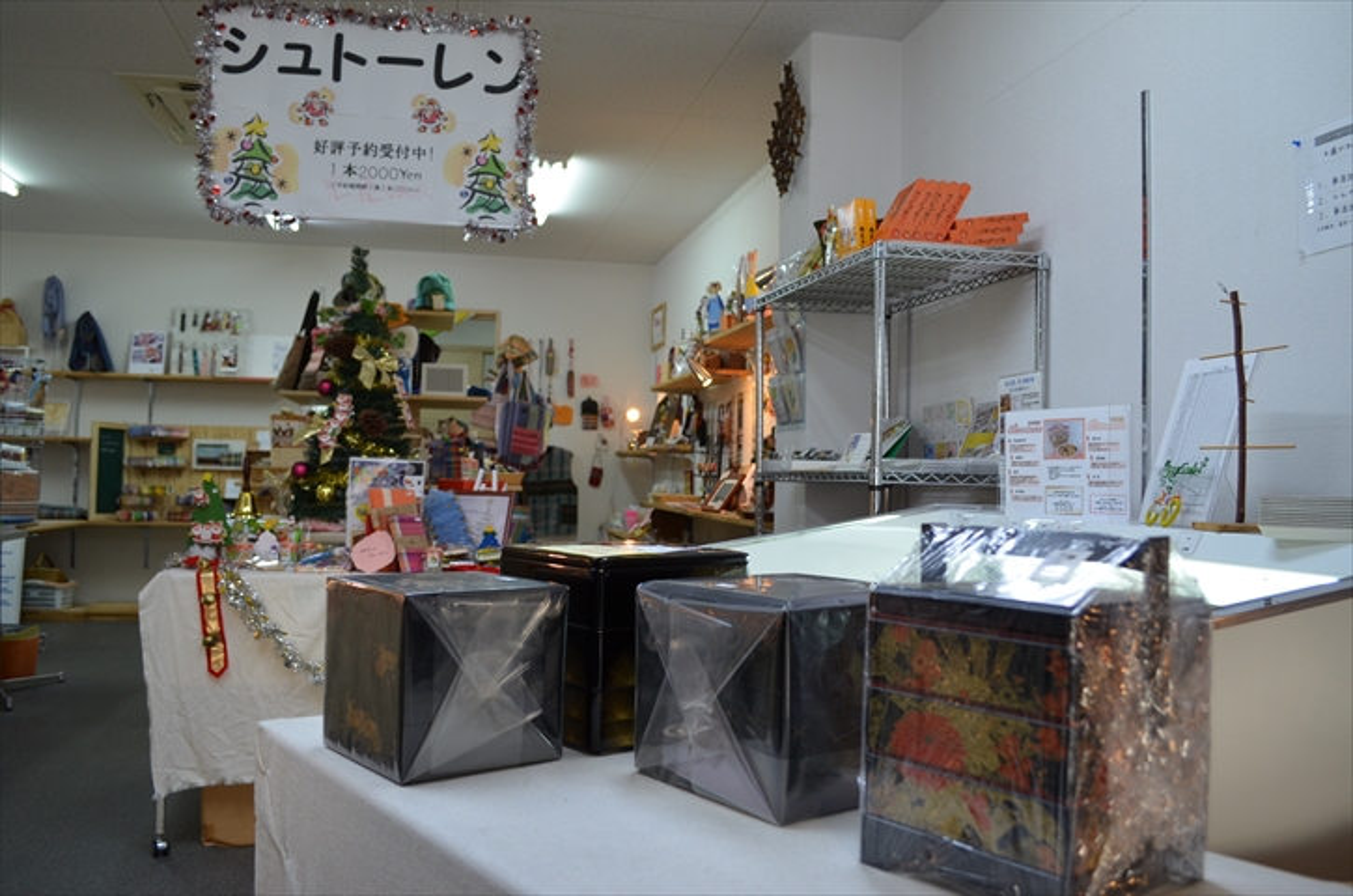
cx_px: 676
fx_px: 1125
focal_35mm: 30
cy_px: 448
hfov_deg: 62.0
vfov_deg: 43.4
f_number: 5
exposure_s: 1/100
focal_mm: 20
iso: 400
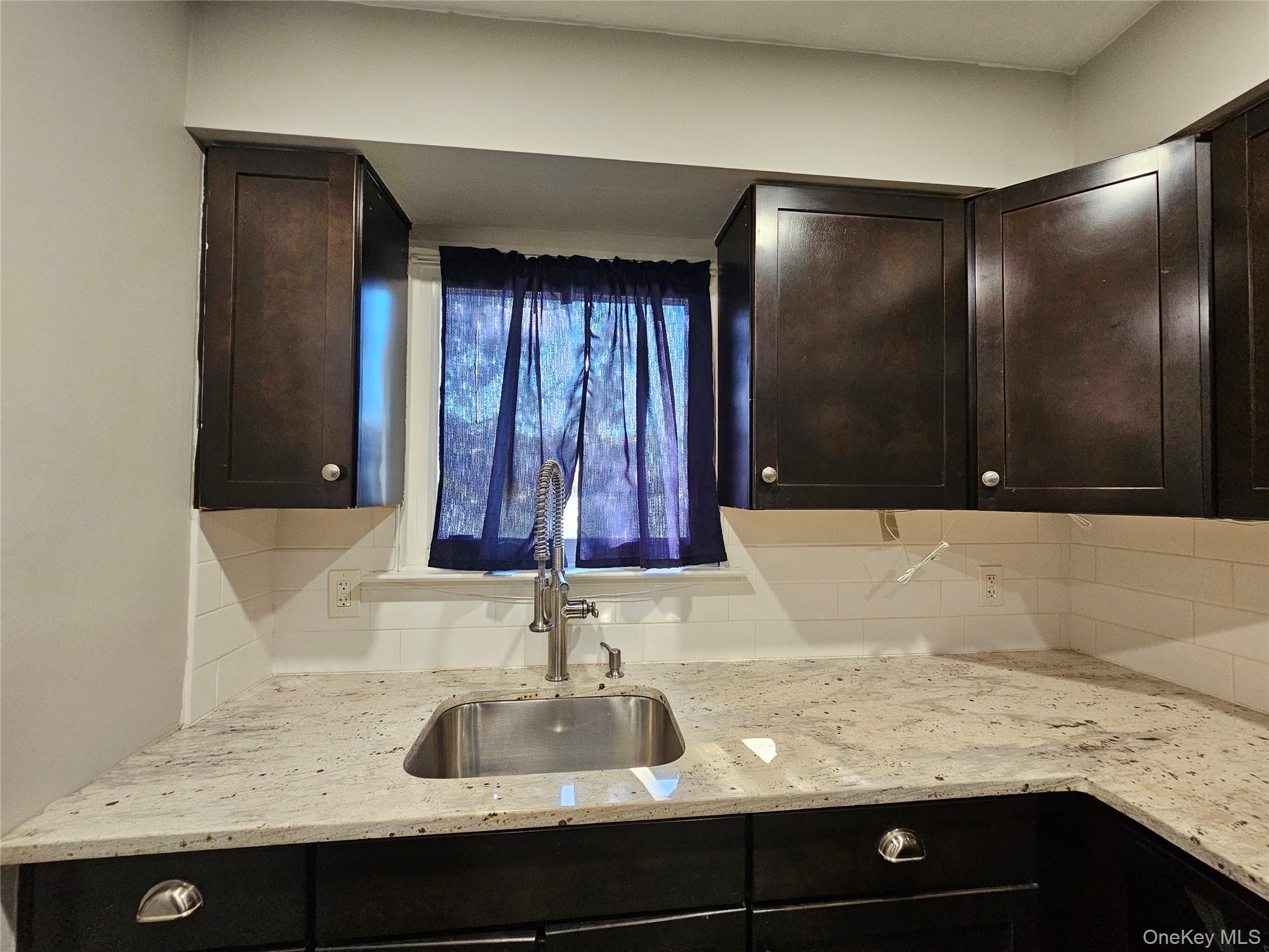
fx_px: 477
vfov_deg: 89.9
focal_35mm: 13
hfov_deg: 106.2
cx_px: 634
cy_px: 476
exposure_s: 1/60
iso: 400
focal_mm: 2.2
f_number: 2.2
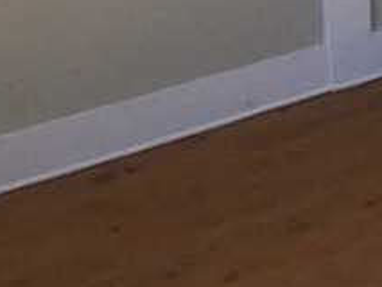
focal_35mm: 105
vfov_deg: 12.7
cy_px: -244
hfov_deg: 16.9
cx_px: 583
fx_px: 1159
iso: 80
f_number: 3.3
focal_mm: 5.1
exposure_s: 1/60
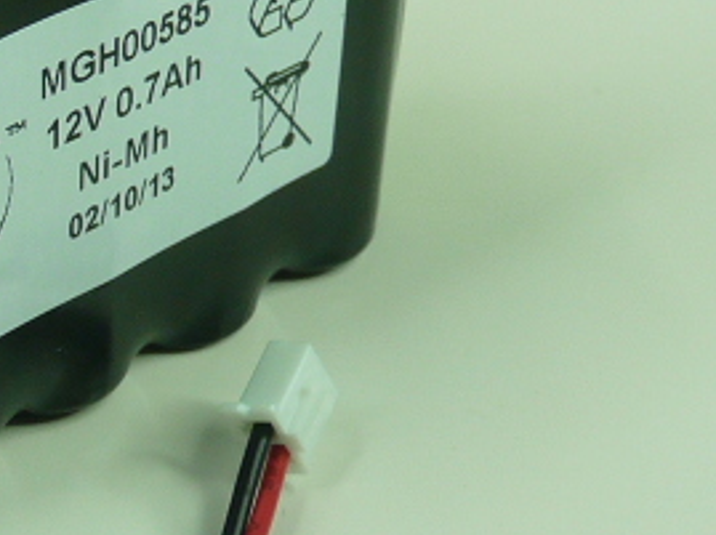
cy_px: 210
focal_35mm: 112
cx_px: -40
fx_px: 2314
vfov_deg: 13.2
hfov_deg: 17.1
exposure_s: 1/60
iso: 100
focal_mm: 4.8
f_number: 2.8
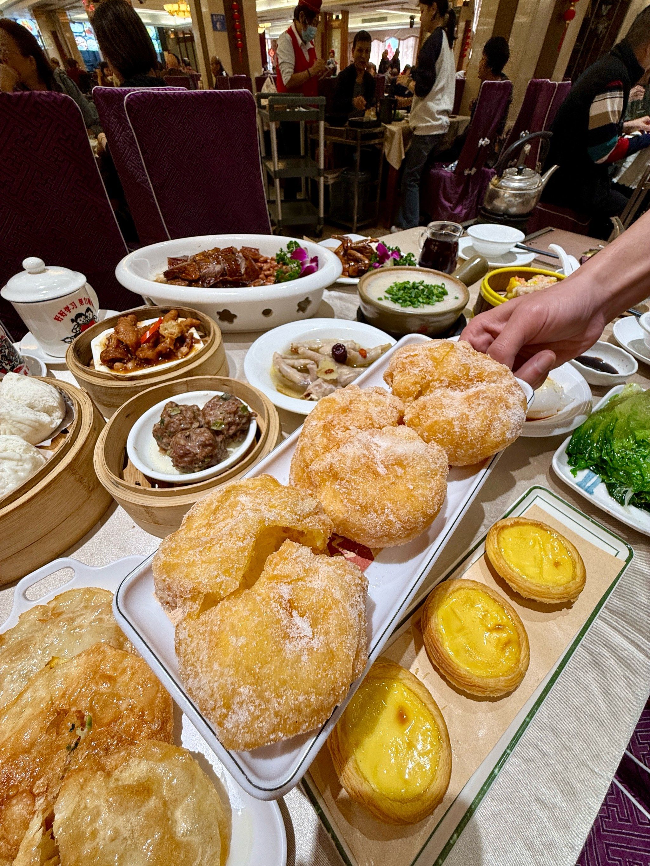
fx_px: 350
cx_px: 325
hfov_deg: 85.7
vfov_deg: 102.1
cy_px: 433
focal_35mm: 14
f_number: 2.2
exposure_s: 1/100
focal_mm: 2.22
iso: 64
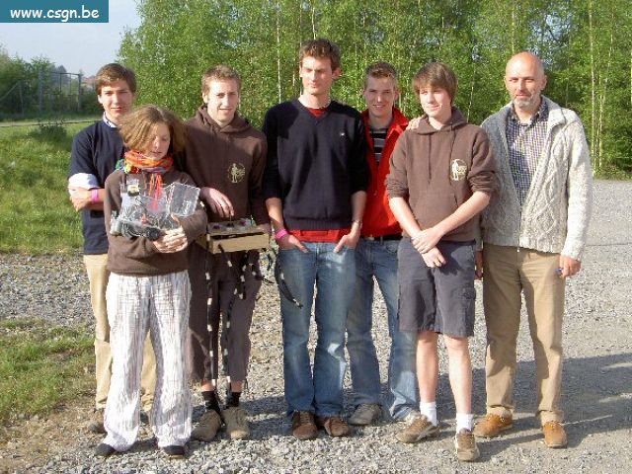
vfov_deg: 26.6
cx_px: 316
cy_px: 237
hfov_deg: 34.9
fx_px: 1004
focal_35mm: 55
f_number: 5.5
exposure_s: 1/125
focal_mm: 11.3
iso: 50
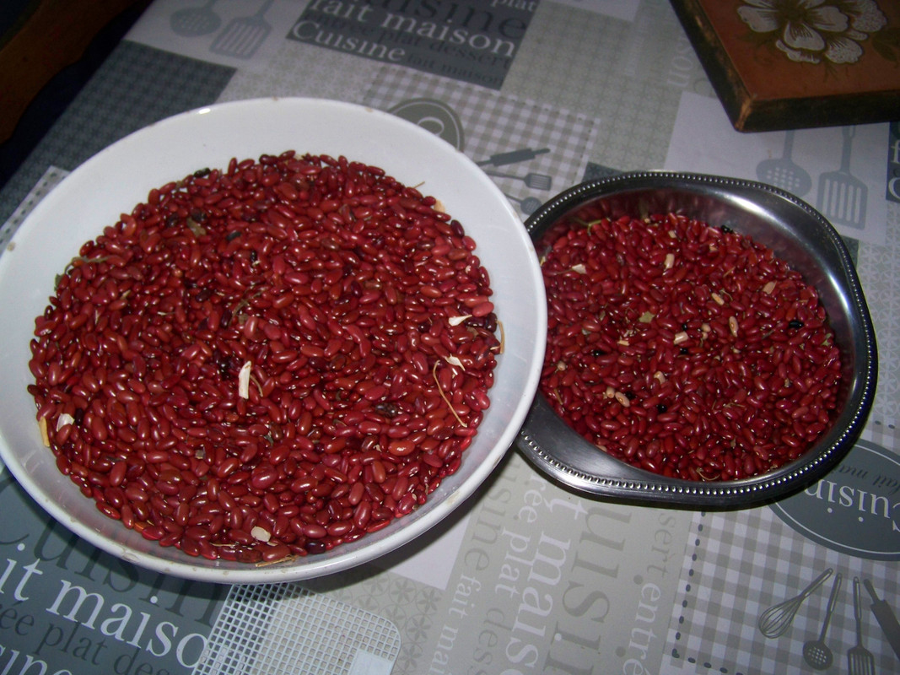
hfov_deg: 55.4
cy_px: 338
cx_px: 450
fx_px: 858
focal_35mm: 33
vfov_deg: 42.9
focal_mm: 5.85
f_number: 2.8
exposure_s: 1/30
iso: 200
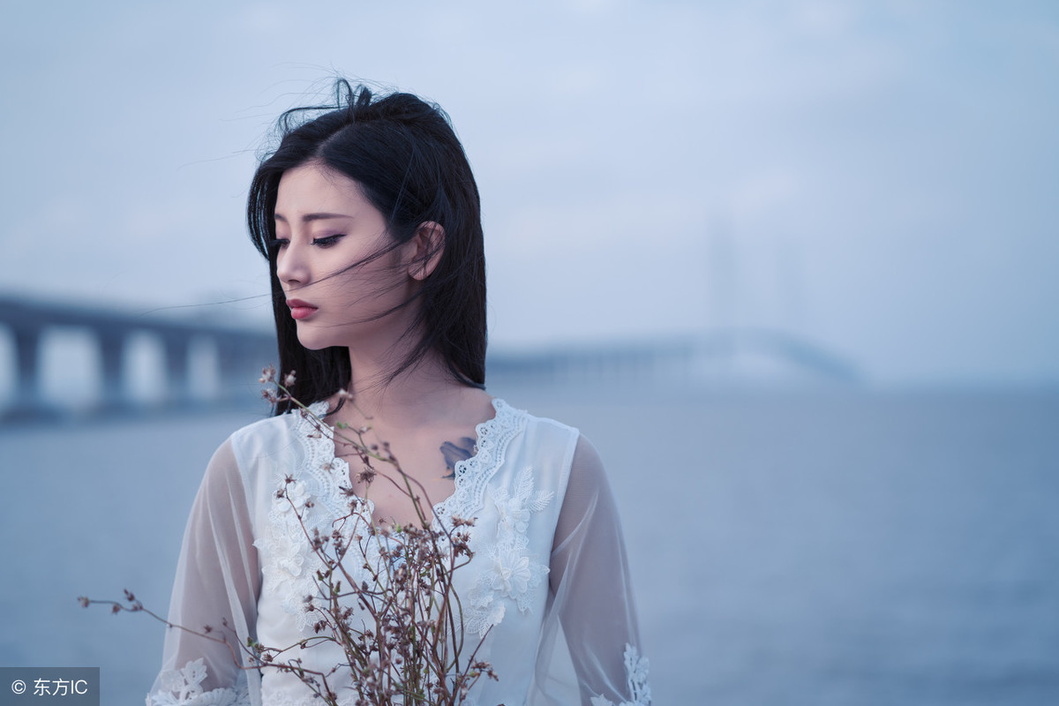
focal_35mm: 85
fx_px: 2500
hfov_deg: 23.9
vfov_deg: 16.1
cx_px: 530
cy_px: 353
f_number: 2.8
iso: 100
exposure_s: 1/500
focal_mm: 85
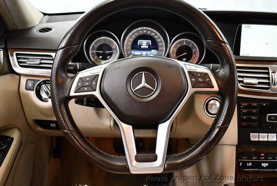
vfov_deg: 37.0
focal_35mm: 36
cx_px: 138
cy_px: 93
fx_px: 277
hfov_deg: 53.1
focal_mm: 18
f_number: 3.5
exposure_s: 1/125
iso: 3200
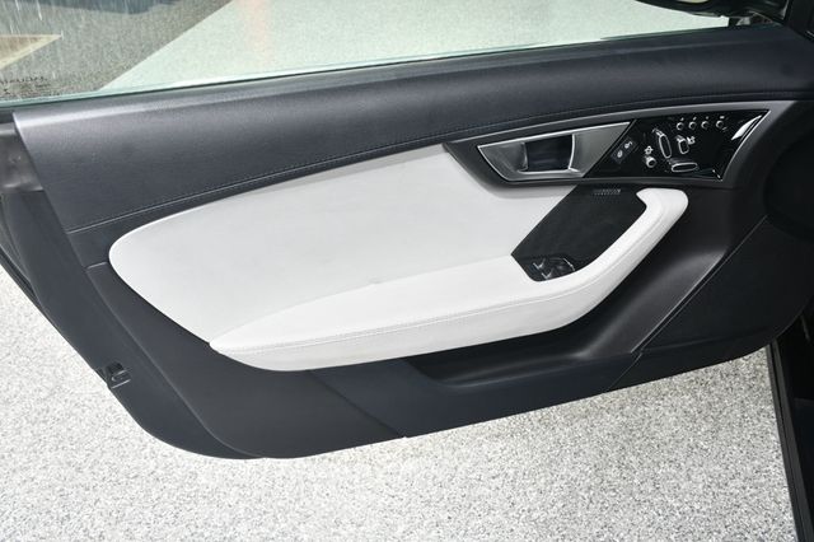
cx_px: 407
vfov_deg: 39.9
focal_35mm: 33
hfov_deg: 57.2
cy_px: 271
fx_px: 746
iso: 100
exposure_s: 1/160
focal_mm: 22
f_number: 7.1
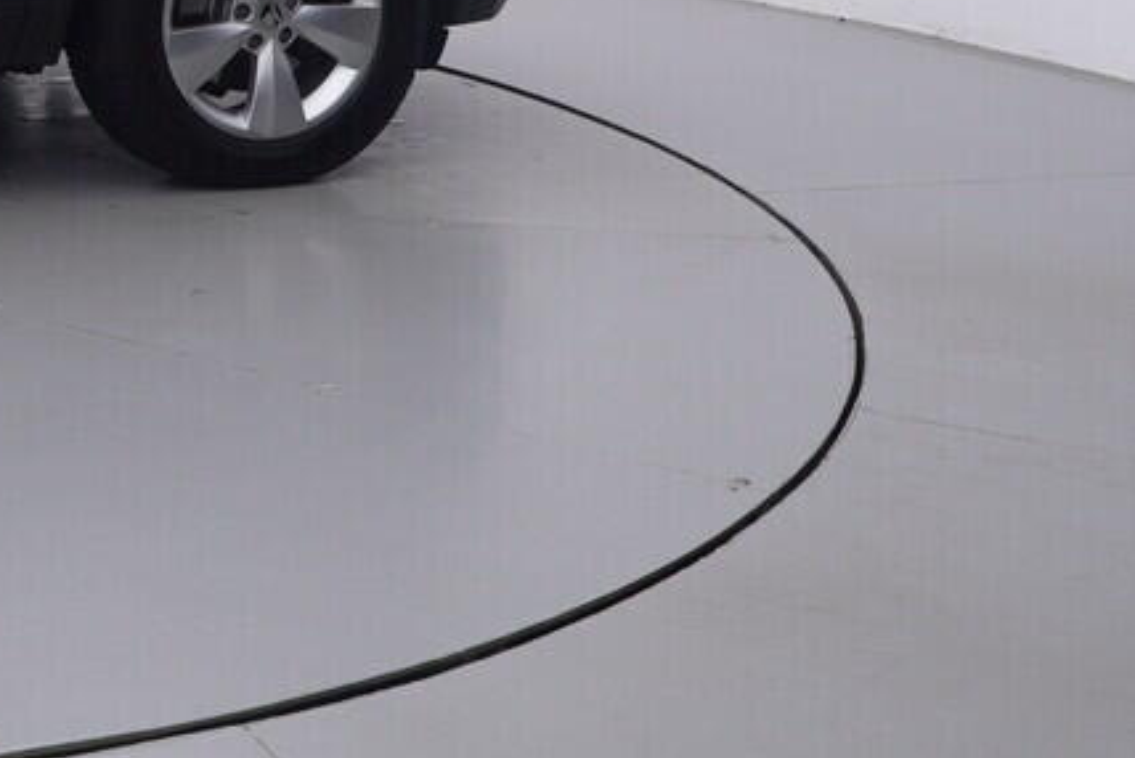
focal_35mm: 76
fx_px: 2388
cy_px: -146
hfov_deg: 22.0
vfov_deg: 17.2
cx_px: -591
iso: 200
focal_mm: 15
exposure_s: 1/80
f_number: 5
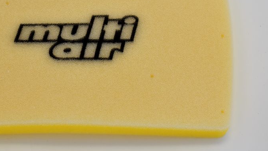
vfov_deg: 12.7
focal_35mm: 95
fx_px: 675
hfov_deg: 22.3
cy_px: 41
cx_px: 77
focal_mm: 34
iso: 400
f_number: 5.6
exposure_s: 1/125
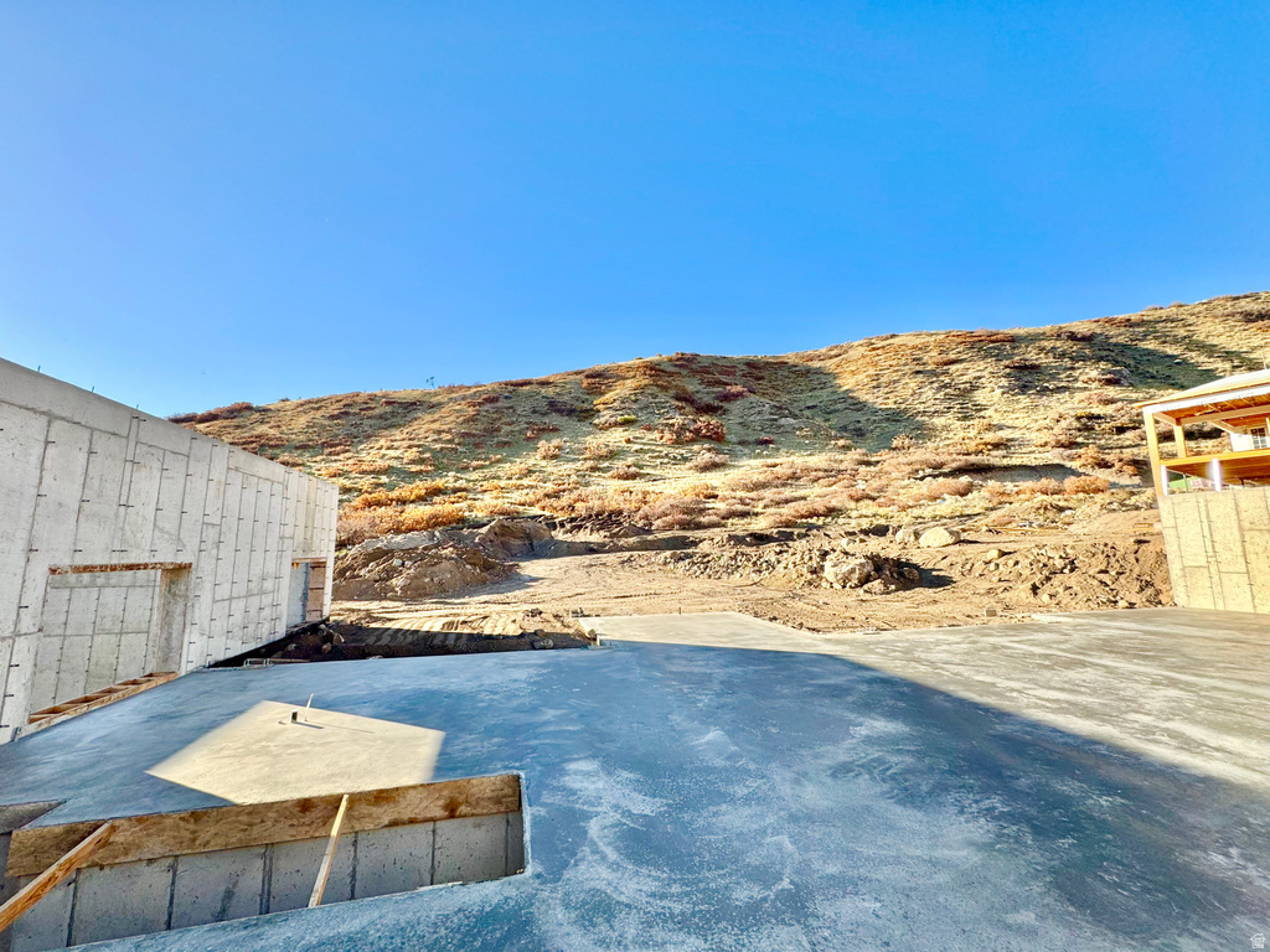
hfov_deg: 102.1
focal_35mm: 14
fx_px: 514
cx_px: 635
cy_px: 476
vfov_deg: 85.7
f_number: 2.2
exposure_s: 1/700
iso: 40
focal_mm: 2.22
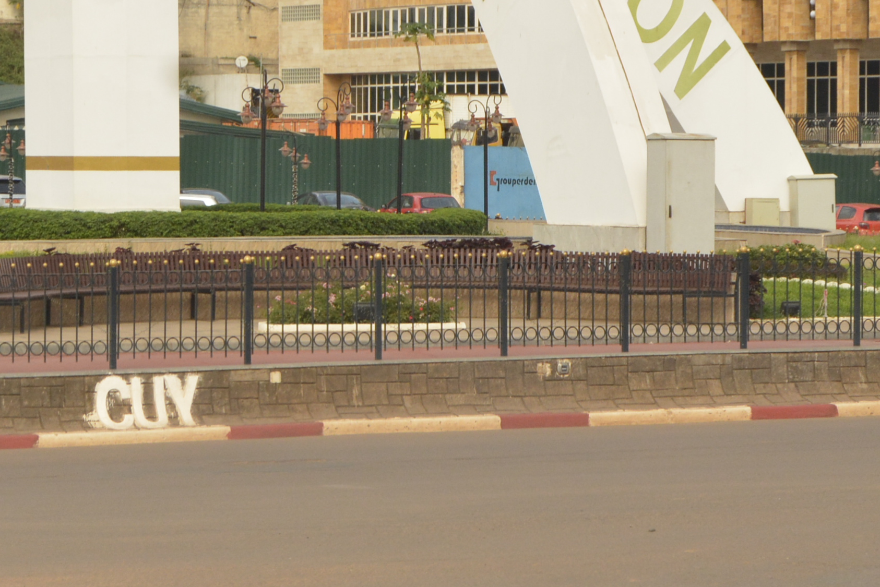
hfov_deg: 13.4
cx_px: 111
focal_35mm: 152
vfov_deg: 9.0
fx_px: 3716
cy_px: 189
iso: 800
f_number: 10
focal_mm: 38
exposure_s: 1/400
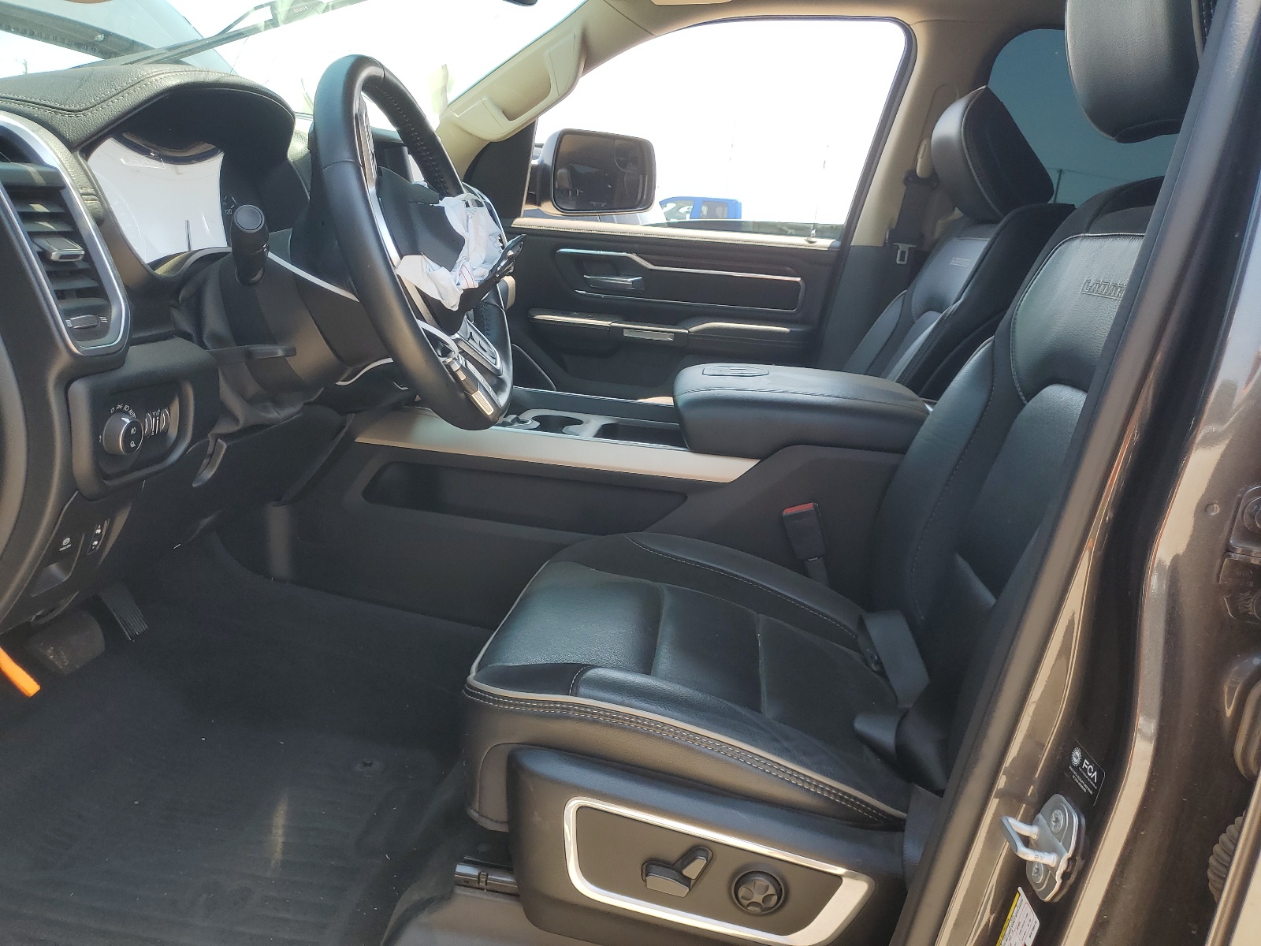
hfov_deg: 67.3
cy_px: 473
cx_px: 630
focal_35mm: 26
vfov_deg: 53.1
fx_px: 947
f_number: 1.5
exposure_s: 1/417
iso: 50
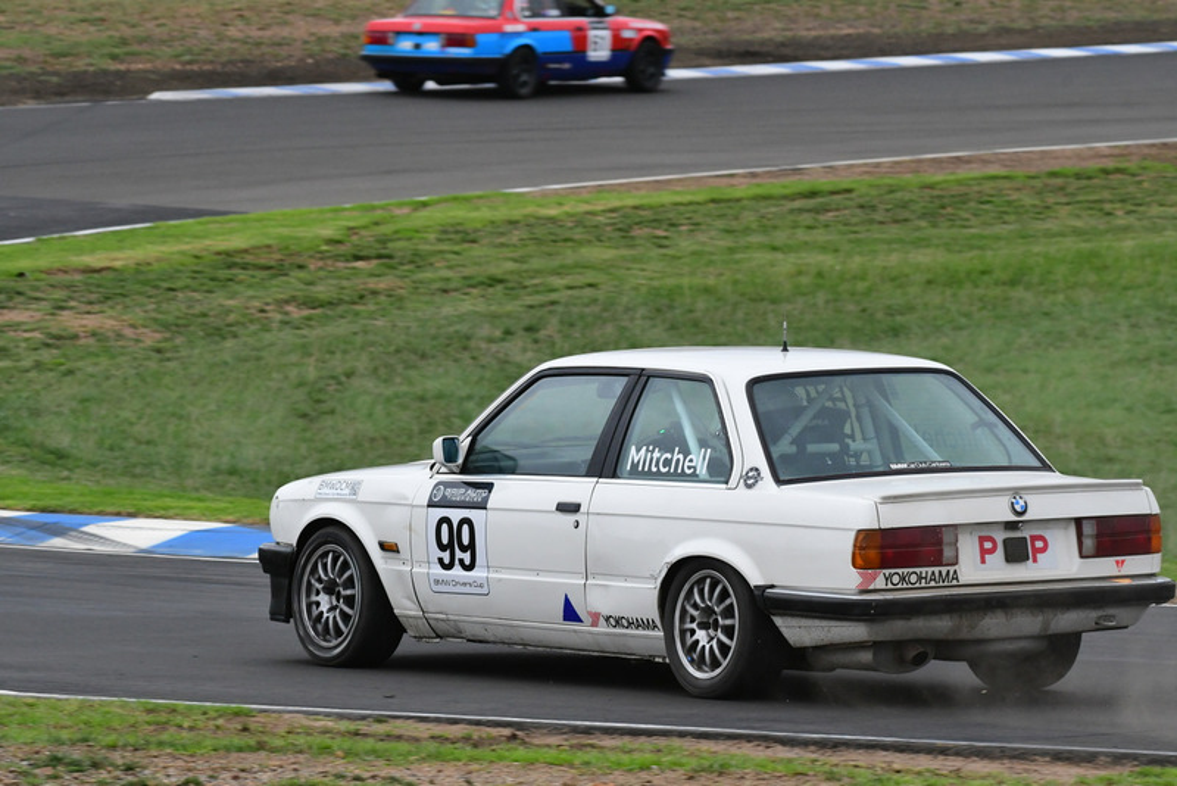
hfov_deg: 6.9
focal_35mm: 300
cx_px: 588
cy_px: 393
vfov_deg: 4.6
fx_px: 9811
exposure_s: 1/640
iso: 2000
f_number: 10
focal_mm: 200
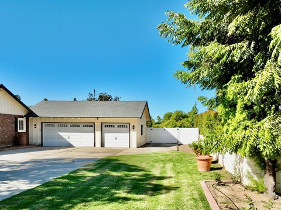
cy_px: 138
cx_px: 164
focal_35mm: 32
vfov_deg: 43.5
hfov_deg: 56.6
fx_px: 260
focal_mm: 12.29
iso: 120
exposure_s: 1/240
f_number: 2.8
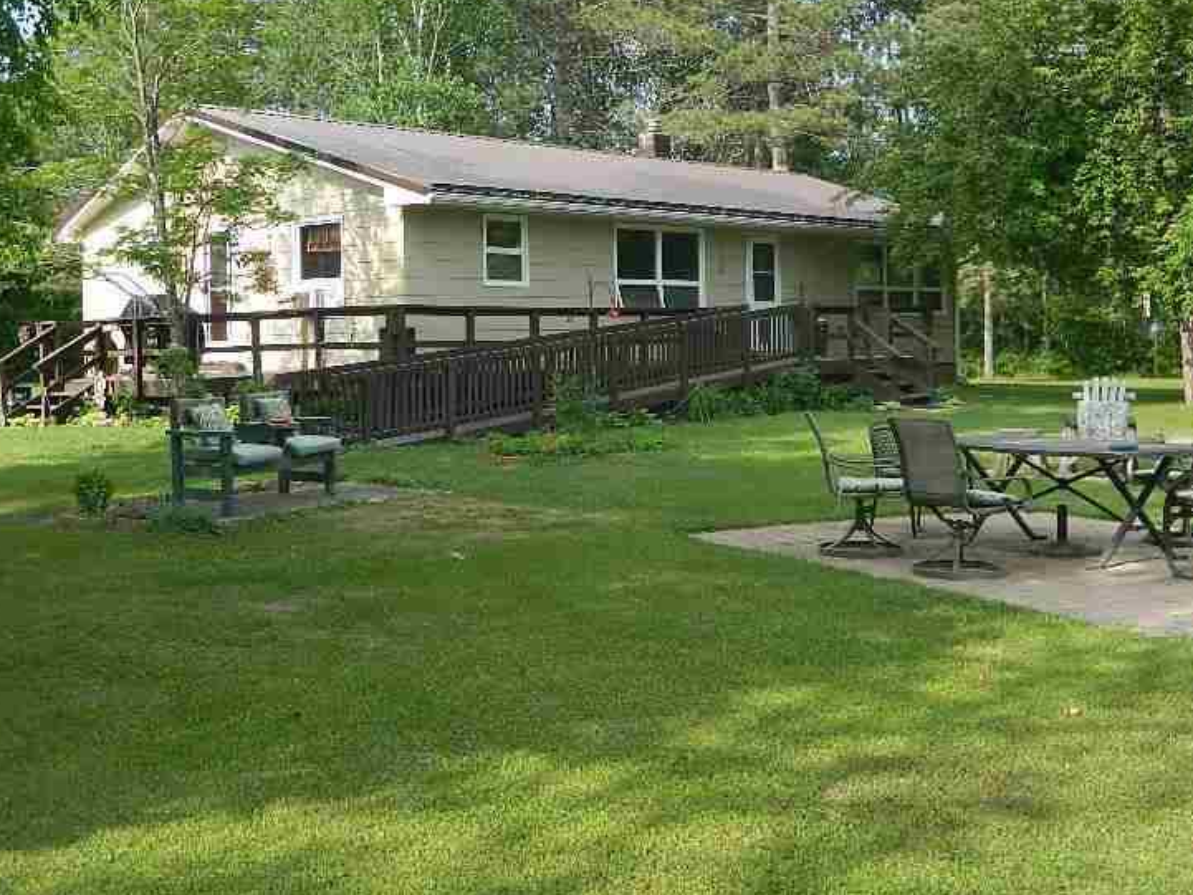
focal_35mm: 44
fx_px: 1517
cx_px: 556
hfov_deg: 42.9
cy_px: 347
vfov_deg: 32.8
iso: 80
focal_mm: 5.6
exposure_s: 1/320
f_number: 3.2
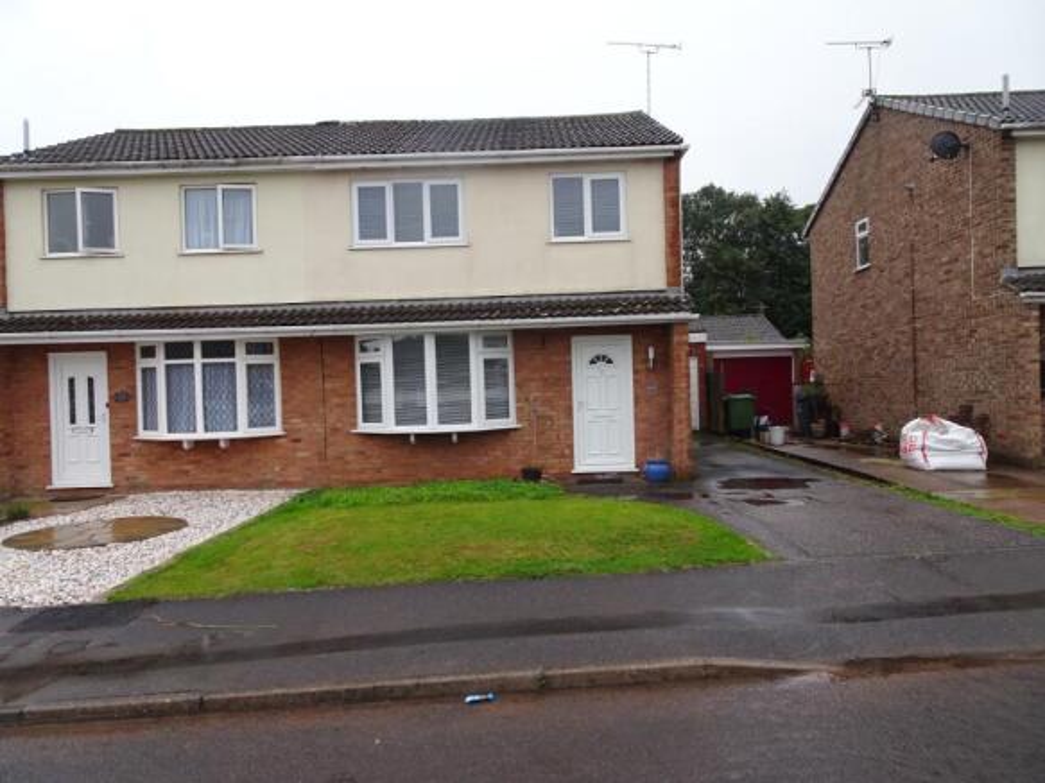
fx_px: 724
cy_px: 392
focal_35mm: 24
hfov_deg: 71.6
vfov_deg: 56.8
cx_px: 522
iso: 80
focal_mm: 4.1
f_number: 3.5
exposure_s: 1/125
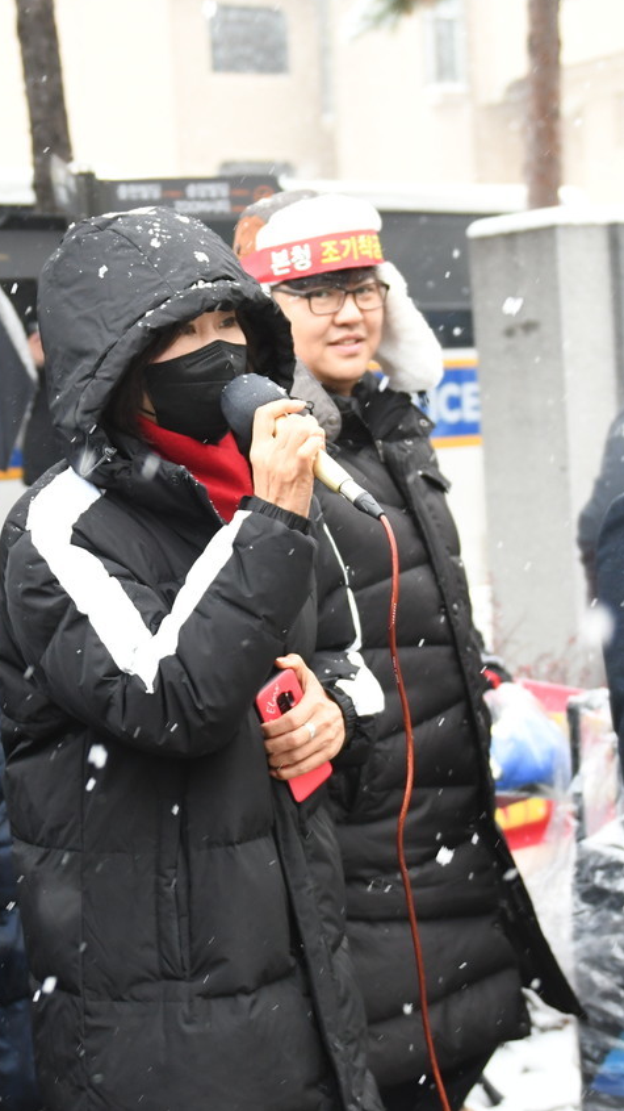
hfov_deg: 16.4
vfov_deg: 29.0
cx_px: 148
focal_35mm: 73
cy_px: 552
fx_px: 2148
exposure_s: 1/160
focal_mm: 31
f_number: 2.8
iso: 1250
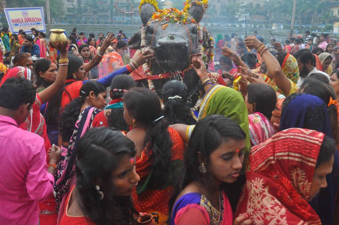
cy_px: 112
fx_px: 339
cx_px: 170
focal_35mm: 36
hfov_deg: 53.2
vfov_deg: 36.8
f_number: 7.1
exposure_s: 1/250
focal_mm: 24
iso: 400
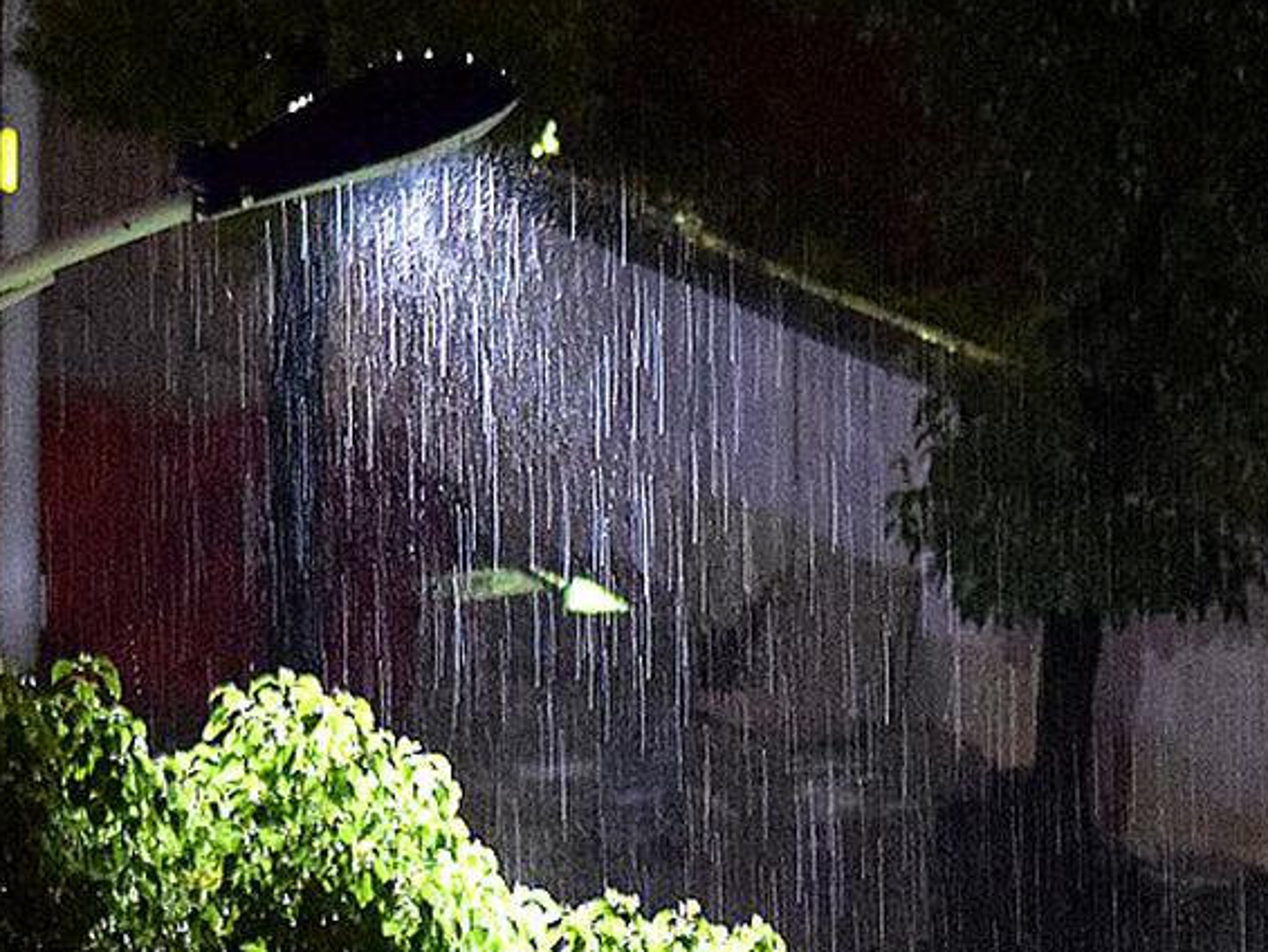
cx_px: 563
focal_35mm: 172
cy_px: 476
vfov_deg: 8.7
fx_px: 6285
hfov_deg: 11.5
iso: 6400
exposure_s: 1/30
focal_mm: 105
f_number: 2.8
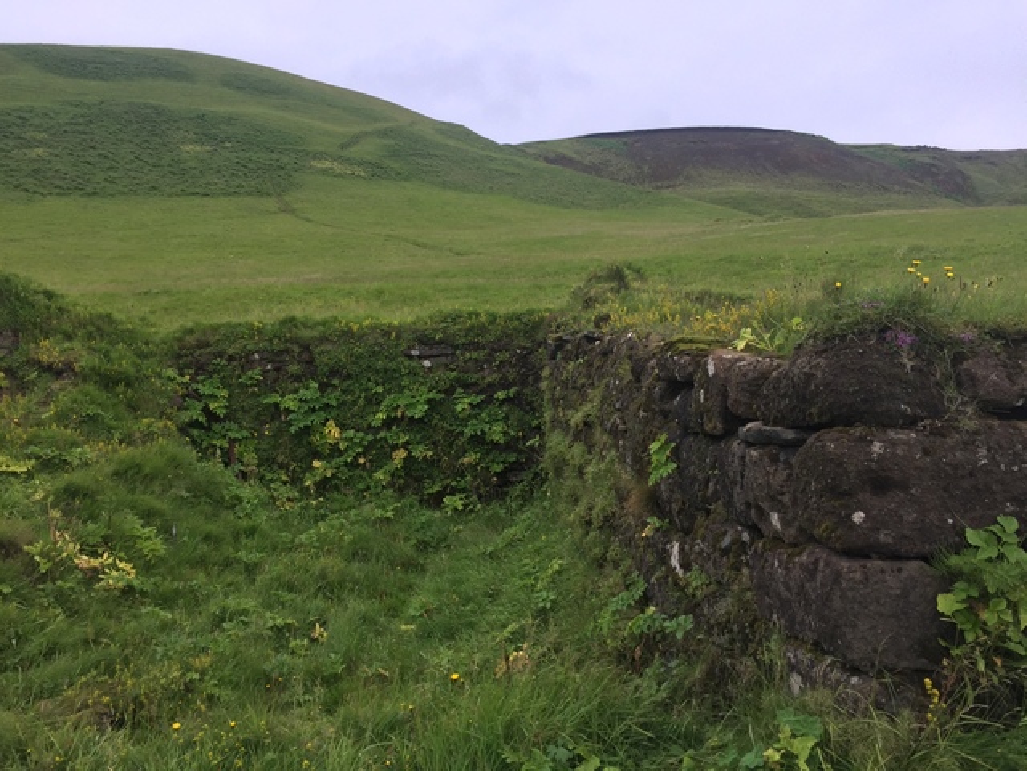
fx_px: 860
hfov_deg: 61.7
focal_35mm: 29
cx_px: 514
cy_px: 386
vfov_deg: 48.2
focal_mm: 4.15
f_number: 2.2
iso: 32
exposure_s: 1/273
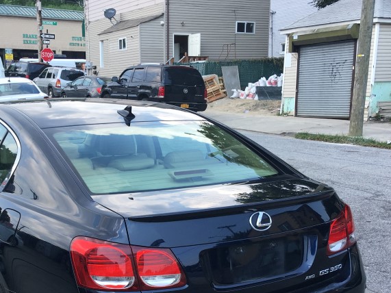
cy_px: 251
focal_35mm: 52
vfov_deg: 27.2
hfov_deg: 36.7
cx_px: 153
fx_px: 587
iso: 25
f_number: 2.2
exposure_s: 1/418
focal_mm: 4.15
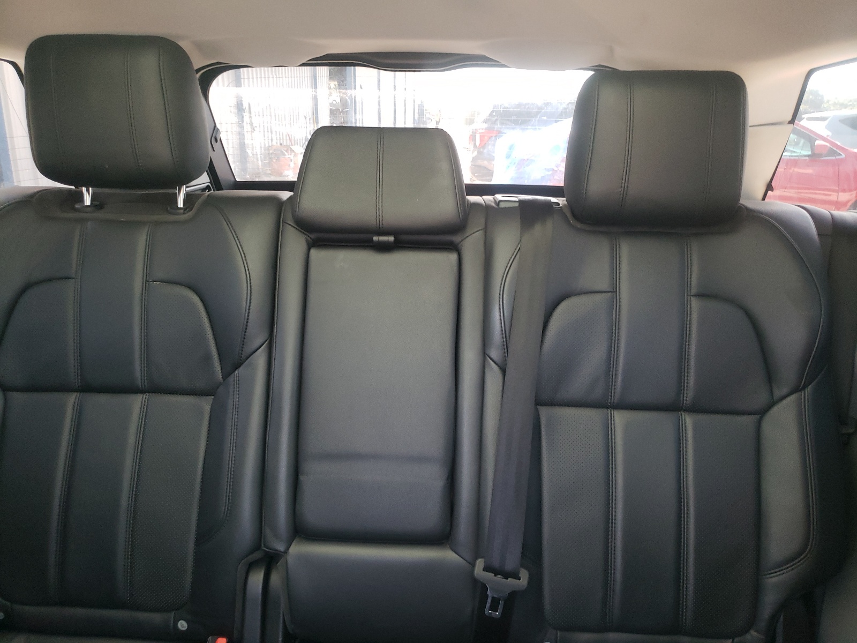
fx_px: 644
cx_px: 428
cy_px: 322
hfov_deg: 67.3
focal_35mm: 26
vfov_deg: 53.1
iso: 187
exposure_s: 1/60.2
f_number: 1.5
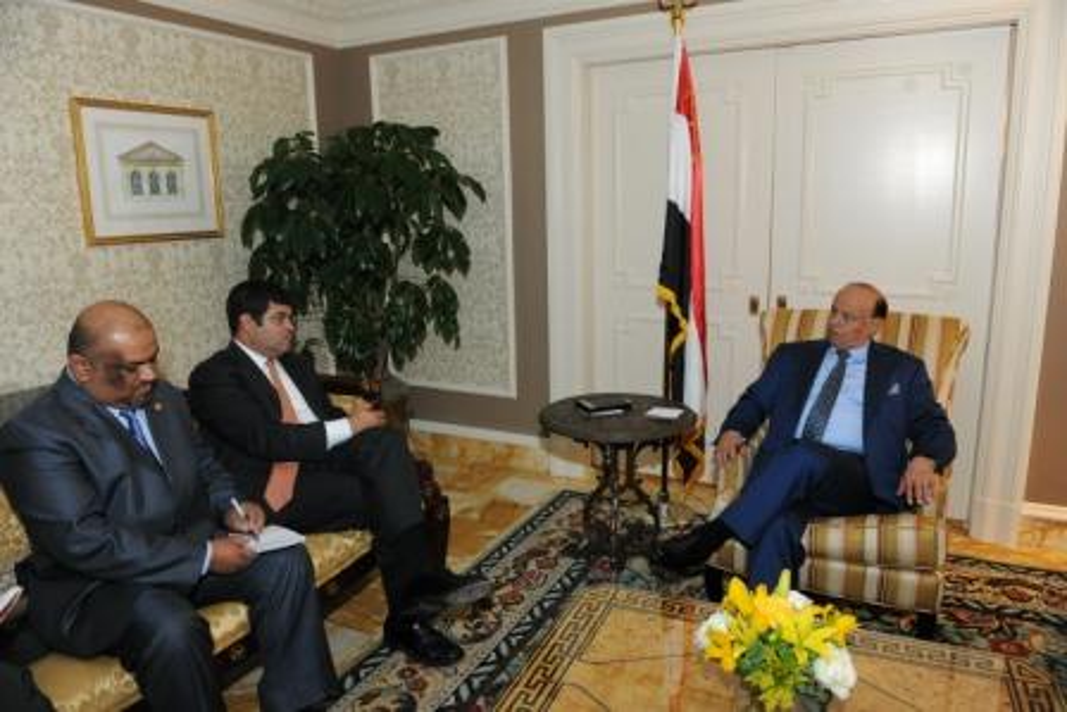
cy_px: 356
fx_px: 712
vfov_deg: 53.2
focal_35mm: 24
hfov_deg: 73.7
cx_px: 534
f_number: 4
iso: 1000
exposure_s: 1/60
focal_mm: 24
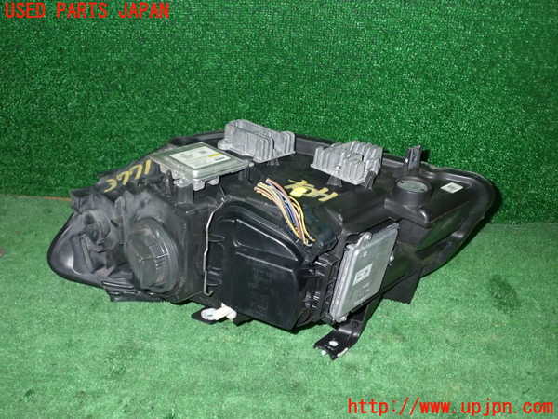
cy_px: 210
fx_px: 484
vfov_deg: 46.8
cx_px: 279
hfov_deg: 60.0
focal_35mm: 30
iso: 800
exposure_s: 1/30
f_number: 6.3
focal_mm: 5.4
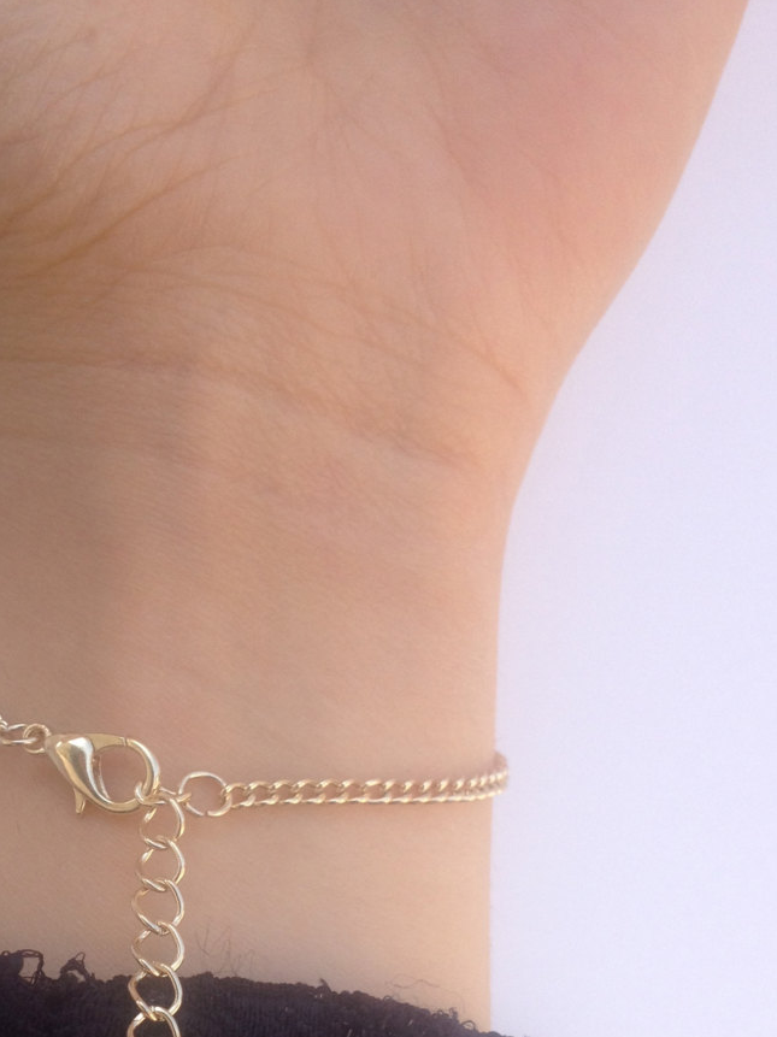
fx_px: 1827
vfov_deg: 30.5
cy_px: 898
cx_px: 127
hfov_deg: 23.6
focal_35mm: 61
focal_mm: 4.28
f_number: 2.4
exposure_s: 1/438
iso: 50
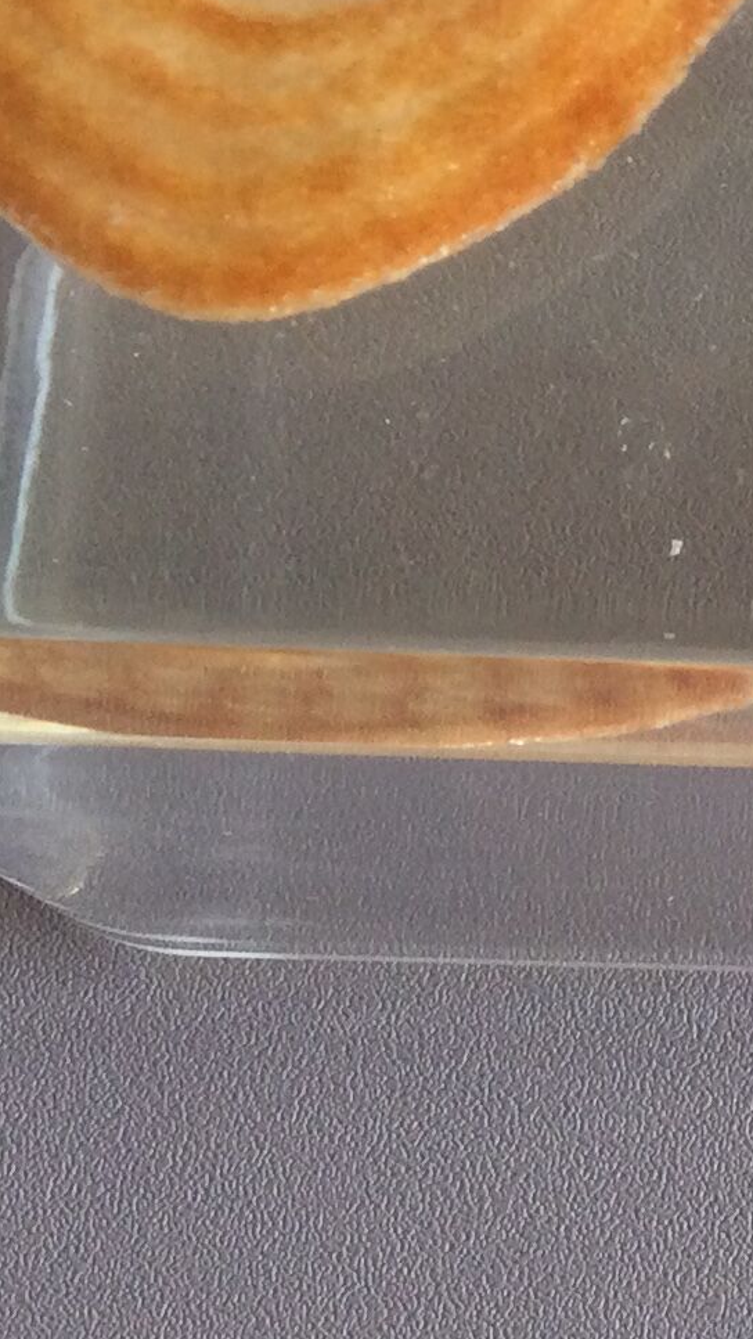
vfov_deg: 18.6
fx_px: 4046
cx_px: 1392
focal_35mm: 114
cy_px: 266
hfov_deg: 10.0
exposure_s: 1/50
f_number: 2.4
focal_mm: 3.3
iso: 25
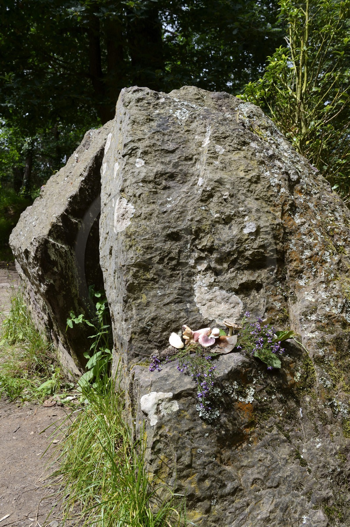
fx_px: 511
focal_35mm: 35
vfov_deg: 54.5
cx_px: 175
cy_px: 264
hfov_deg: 37.8
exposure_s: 1/160
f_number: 13
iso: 400
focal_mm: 35
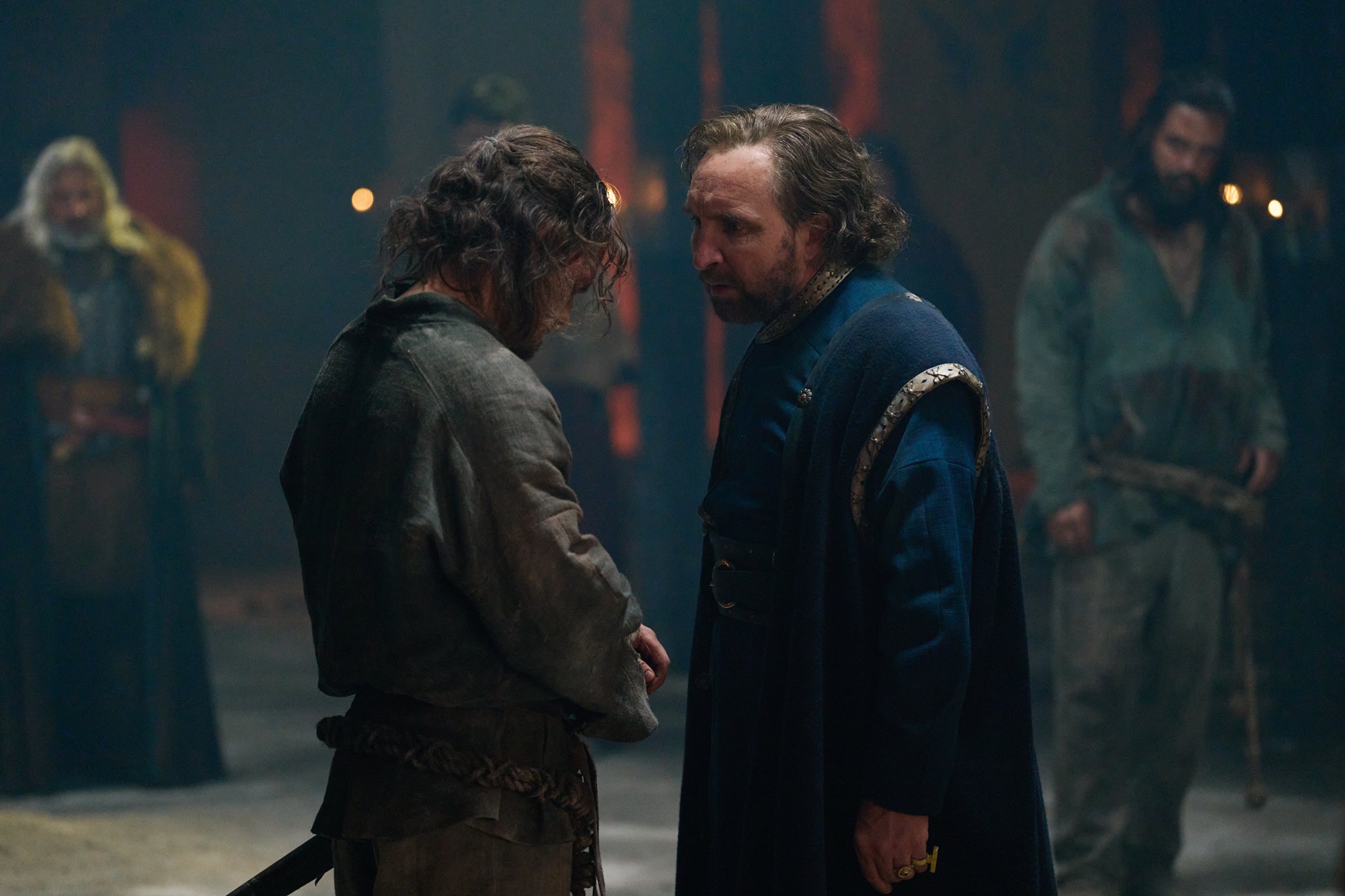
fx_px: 4296
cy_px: 448
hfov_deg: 17.8
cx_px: 672
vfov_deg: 11.9
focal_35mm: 115
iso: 6400
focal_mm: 115
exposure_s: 1/320
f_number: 2.8
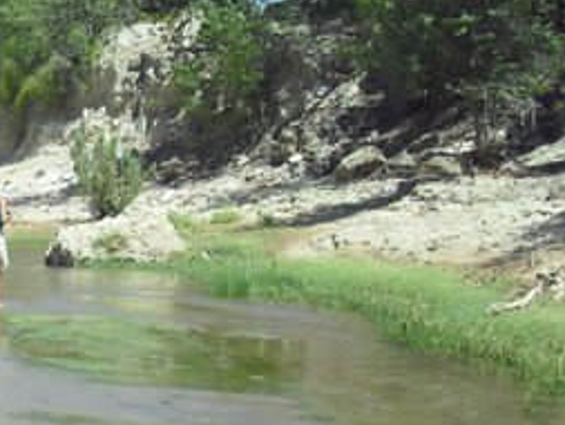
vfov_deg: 12.3
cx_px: -183
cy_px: 277
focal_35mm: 120
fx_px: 1960
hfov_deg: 15.6
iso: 100
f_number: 8
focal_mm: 6.2
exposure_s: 1/200
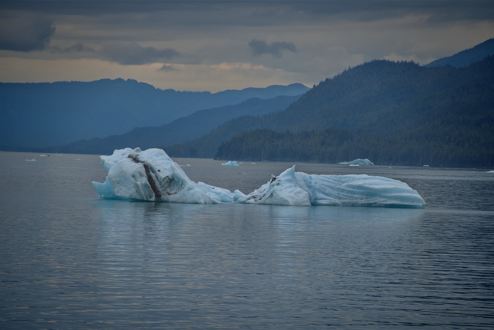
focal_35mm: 300
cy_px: 165
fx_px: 4117
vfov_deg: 4.6
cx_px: 247
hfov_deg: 6.9
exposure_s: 1/640
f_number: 5.6
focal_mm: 300
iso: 160
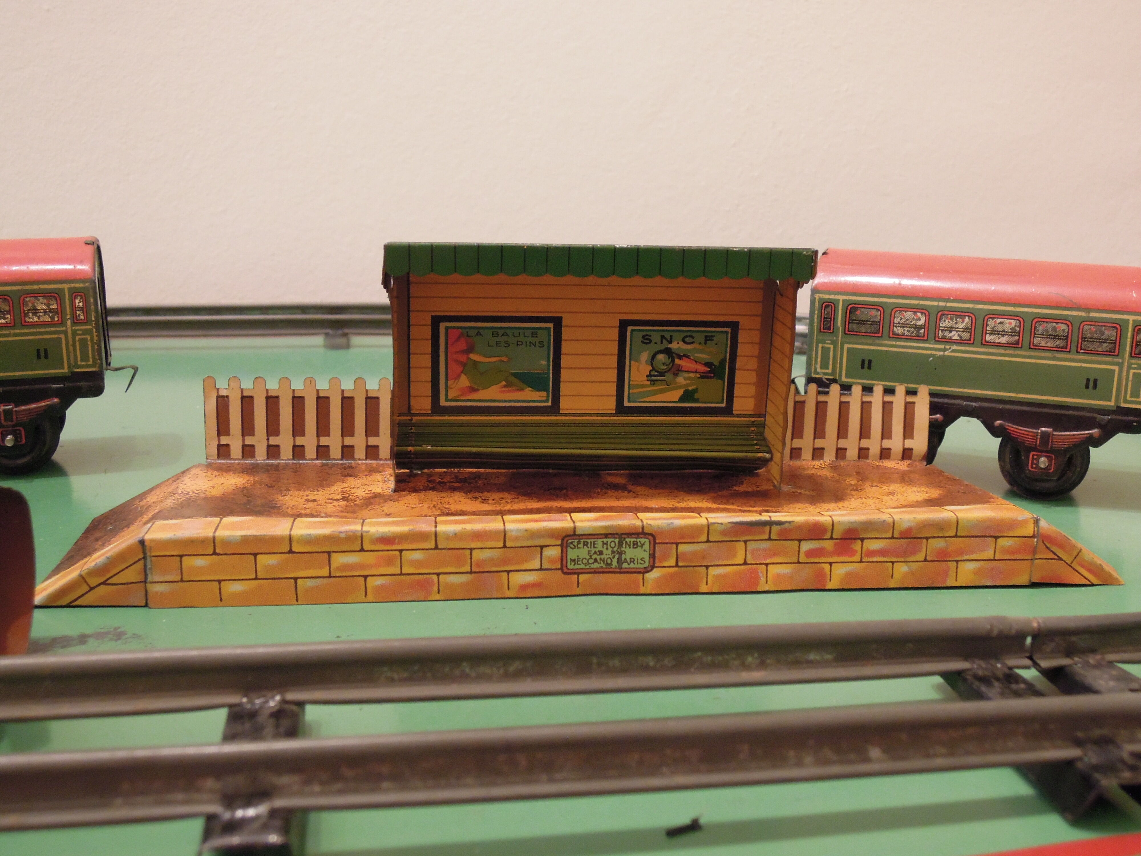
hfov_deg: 46.8
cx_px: 570
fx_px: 1318
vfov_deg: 36.0
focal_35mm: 40
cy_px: 428
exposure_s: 1/10
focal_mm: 7.2
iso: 800
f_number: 3.3
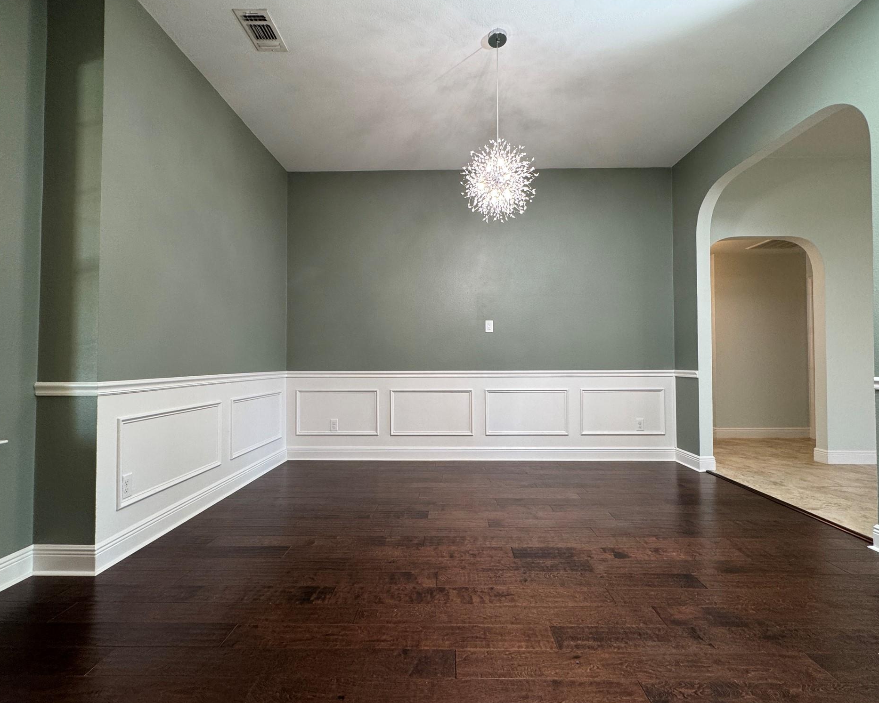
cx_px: 446
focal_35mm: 15
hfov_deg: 96.8
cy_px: 355
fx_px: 390
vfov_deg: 84.0
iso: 160
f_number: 2.2
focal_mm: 2.22
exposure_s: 1/60
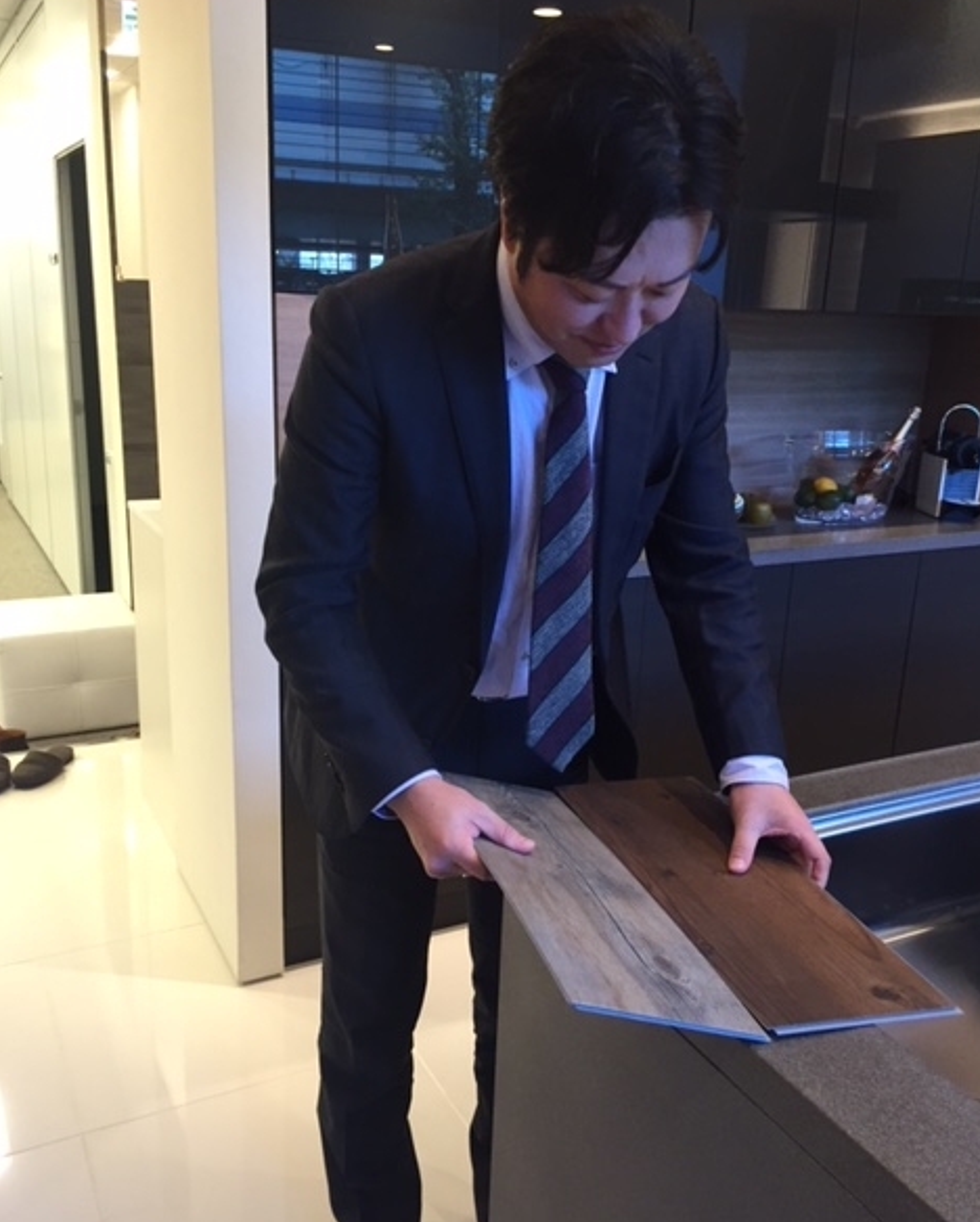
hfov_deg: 47.2
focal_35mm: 31
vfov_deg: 57.1
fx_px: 1123
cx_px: 498
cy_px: 638
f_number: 2.2
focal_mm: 4.15
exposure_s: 1/30
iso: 50
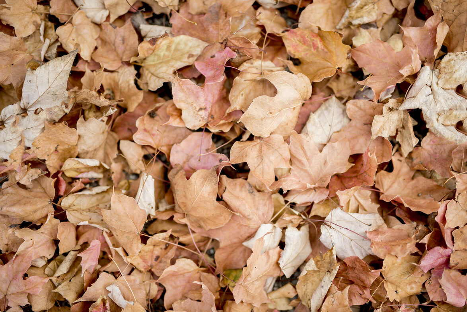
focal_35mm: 50
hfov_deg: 39.6
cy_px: 156
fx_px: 649
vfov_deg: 27.0
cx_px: 234
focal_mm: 50
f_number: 1.4
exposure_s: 1/640
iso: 50
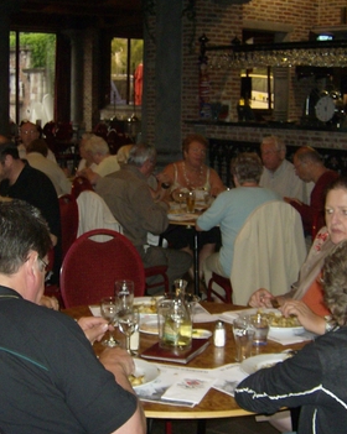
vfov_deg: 31.5
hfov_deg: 25.3
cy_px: 211
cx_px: 161
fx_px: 772
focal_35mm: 60
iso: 200
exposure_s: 1/60
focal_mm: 6
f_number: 2.8
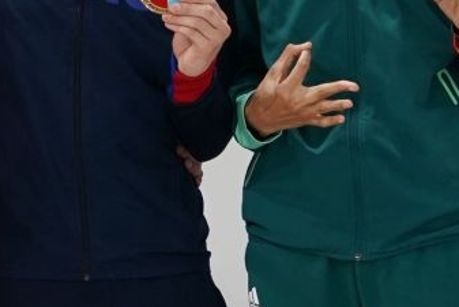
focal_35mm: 374
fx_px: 4770
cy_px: 183
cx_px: 252
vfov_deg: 3.7
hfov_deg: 5.5
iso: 1000
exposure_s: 1/250
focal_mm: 70
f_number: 2.8
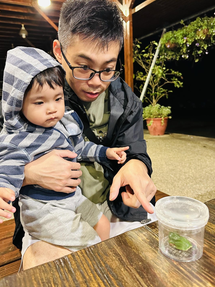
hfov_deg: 51.4
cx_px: 106
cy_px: 134
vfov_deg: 65.3
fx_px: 224
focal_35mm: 27
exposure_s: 1/30
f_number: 1.78
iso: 800
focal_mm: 6.86
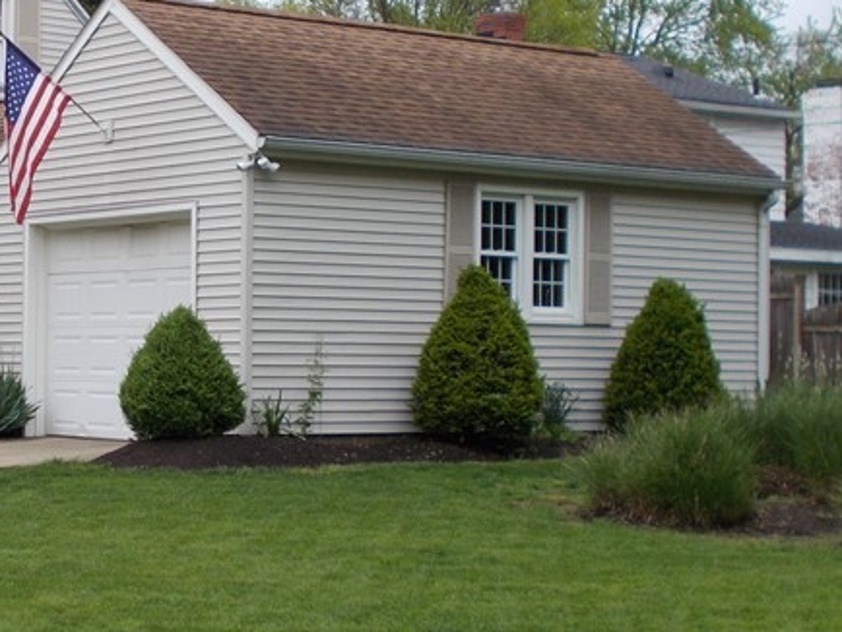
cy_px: 324
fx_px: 2239
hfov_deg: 20.8
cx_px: 68
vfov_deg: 16.1
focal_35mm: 92
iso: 80
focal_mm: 6.9
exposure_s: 1/250
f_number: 3.9
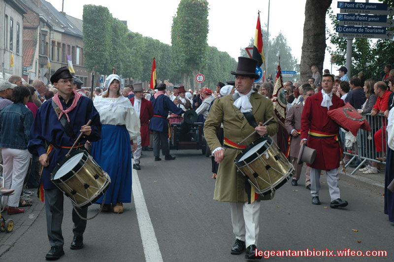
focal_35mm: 60
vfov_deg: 22.6
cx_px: 197
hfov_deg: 33.4
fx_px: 656
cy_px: 131
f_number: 6.3
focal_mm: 40
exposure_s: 1/80
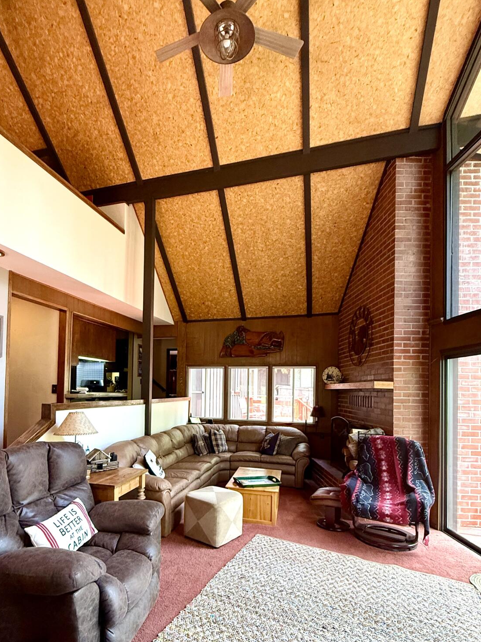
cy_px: 384
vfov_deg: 83.7
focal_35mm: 19
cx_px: 205
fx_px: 352
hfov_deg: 68.3
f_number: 2.2
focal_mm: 2.22
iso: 320
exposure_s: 1/60
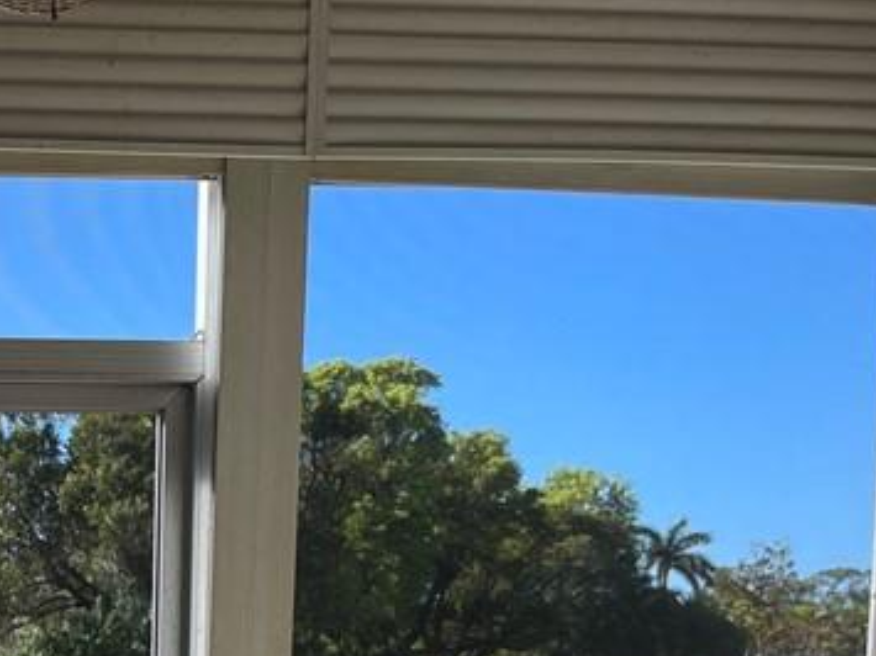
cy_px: 925
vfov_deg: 17.9
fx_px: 1897
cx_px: -178
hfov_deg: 23.7
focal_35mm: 75
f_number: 1.6
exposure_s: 1/1511
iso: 32
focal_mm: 4.2
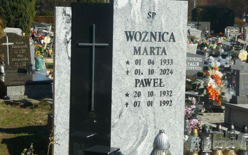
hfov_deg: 25.2
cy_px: 62
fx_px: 554
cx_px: 124
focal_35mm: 82
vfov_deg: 15.9
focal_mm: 11.5
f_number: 6.3
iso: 80
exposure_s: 1/400
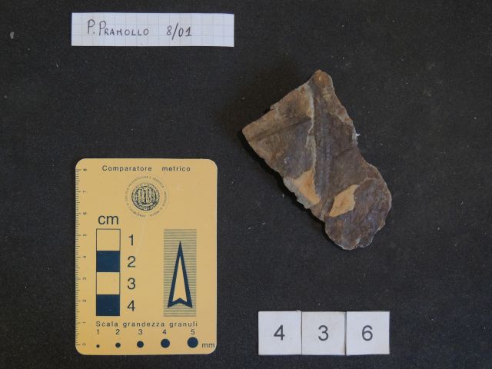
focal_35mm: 105
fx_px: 1492
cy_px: 184
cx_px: 246
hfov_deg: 18.7
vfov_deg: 14.1
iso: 400
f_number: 4.2
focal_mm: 18.7
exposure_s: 1/30
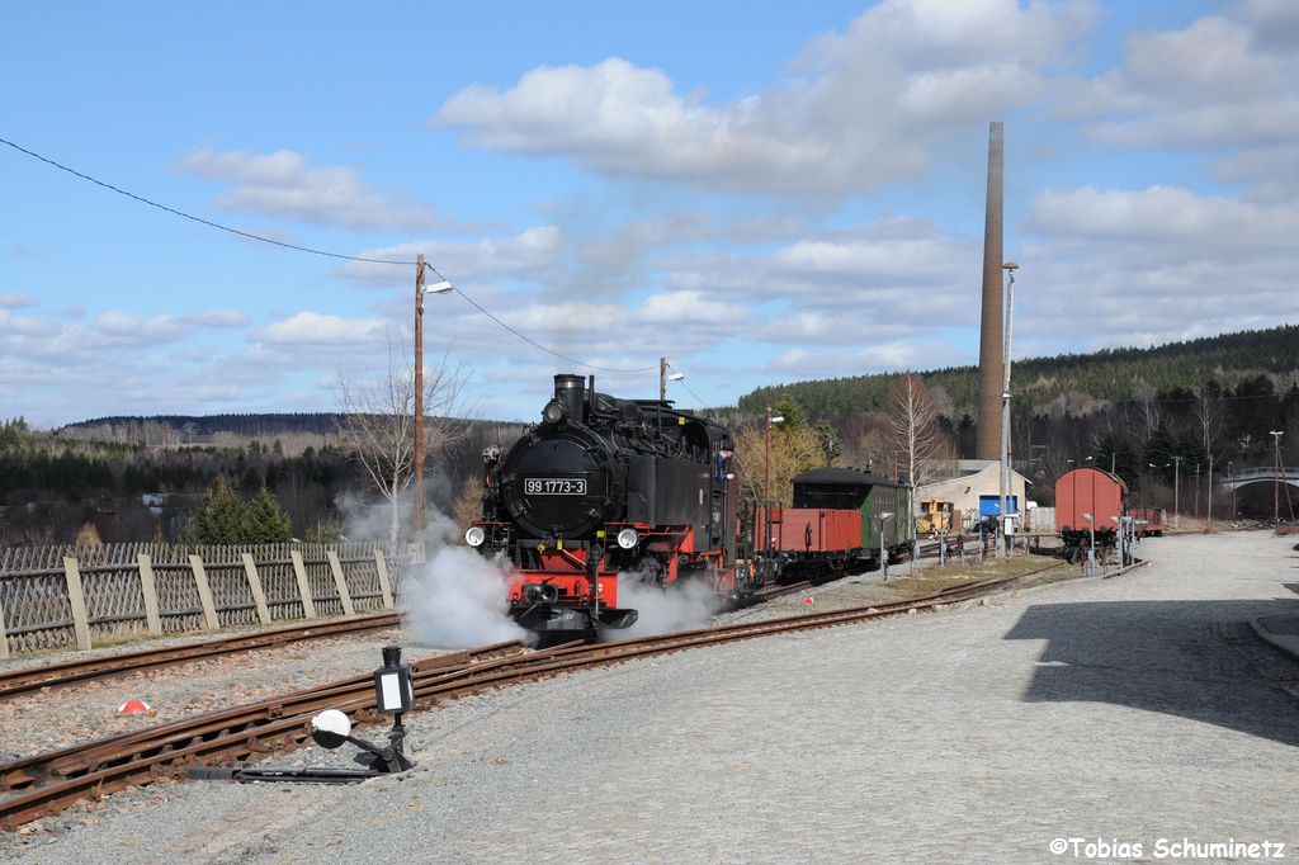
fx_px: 2435
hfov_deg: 29.9
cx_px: 650
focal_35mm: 68
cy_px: 432
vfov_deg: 20.1
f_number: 9
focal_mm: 45
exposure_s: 1/500
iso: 200
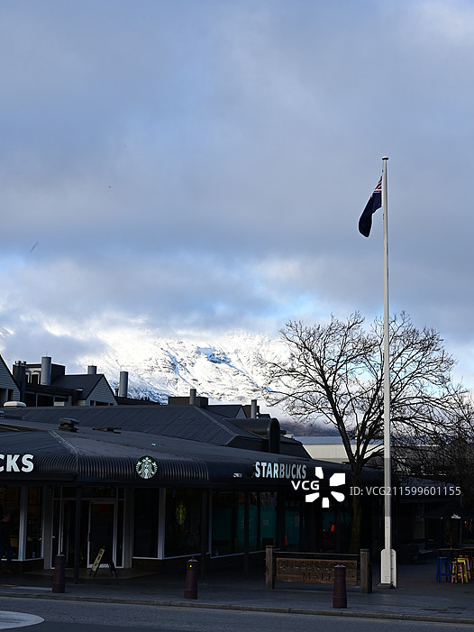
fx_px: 1040
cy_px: 318
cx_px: 239
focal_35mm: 57
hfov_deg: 25.7
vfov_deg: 33.8
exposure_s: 1/60
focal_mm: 52
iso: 360
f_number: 22
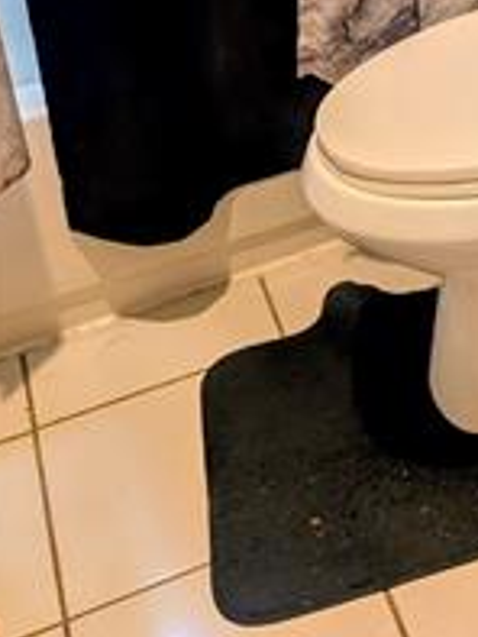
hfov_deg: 18.1
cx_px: 709
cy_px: -97
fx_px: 1343
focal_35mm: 73
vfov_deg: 24.5
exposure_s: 1/30
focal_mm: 6.9
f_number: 1.68
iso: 16
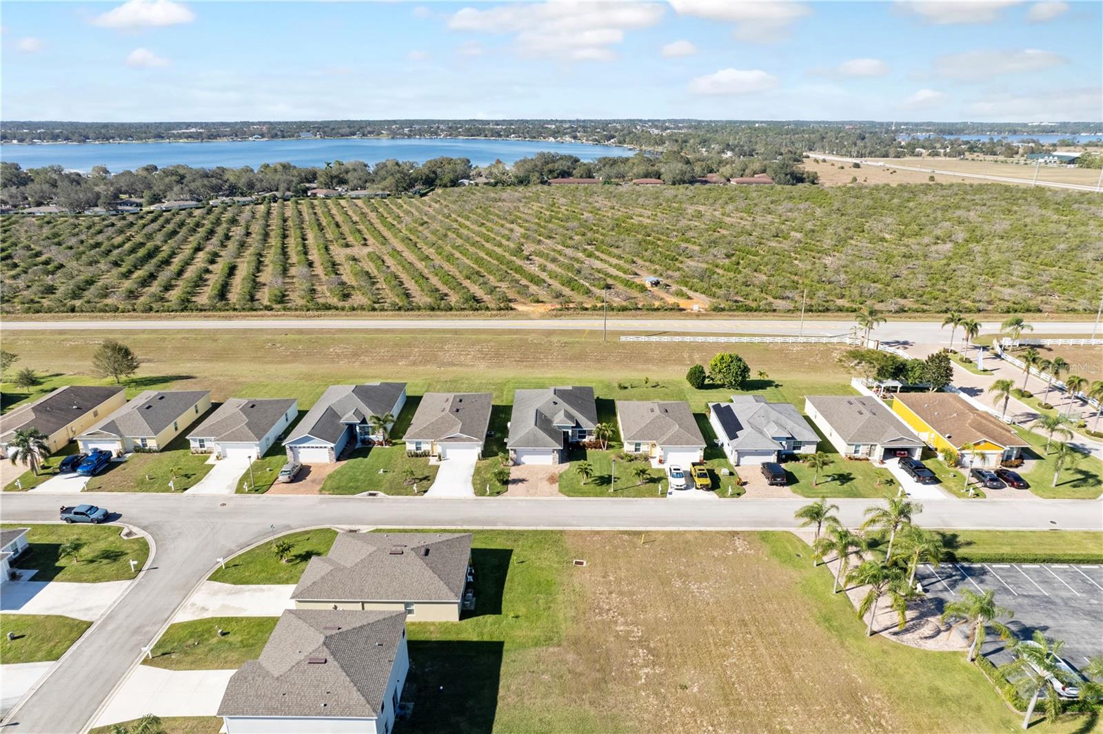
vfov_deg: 57.2
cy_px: 367
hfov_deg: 78.6
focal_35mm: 22
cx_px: 552
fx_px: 674
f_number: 2.8
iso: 100
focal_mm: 8.38
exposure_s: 1/2000
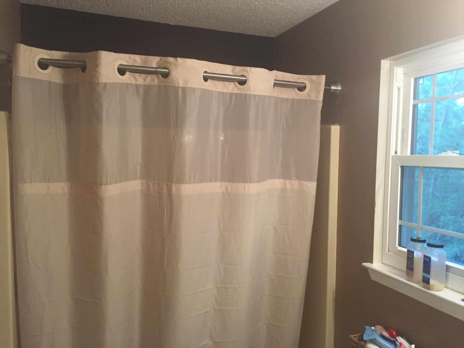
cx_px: 232
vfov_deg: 48.2
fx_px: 389
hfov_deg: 61.7
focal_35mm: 29
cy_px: 174
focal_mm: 4.15
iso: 200
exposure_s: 1/30
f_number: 2.2
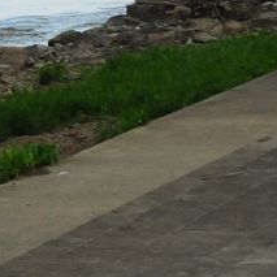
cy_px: 38
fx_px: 3250
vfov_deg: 4.9
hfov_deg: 4.8
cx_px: -388
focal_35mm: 359
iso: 4000
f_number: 16
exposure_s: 1/1000
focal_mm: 75
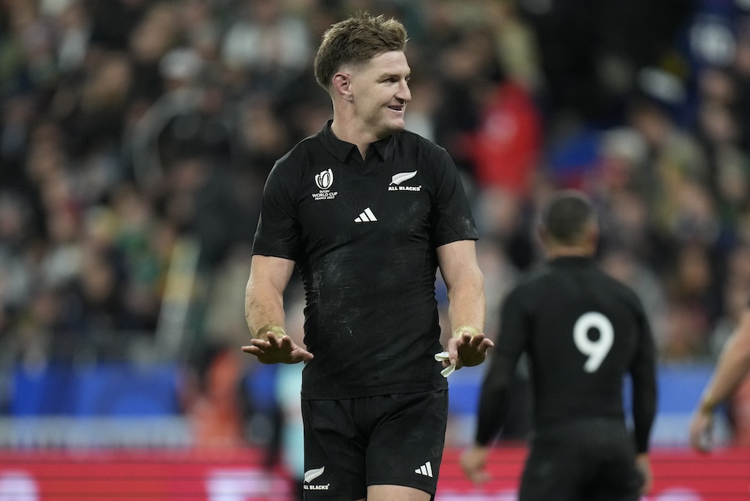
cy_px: 250
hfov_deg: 5.2
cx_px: 375
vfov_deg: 3.4
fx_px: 8334
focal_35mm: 400
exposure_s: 1/3200
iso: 4000
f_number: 2.8
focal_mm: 400
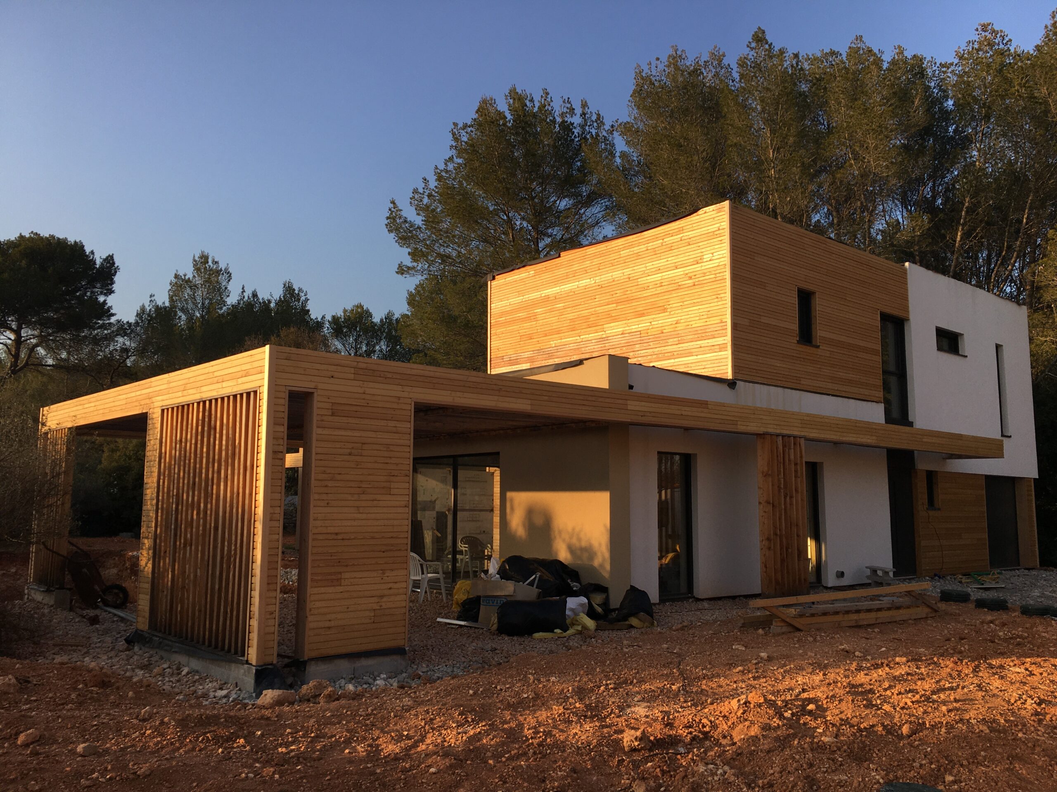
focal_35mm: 29
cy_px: 396
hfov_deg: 61.7
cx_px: 528
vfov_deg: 48.2
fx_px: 886
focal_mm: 4.15
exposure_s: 1/545
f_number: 2.2
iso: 25
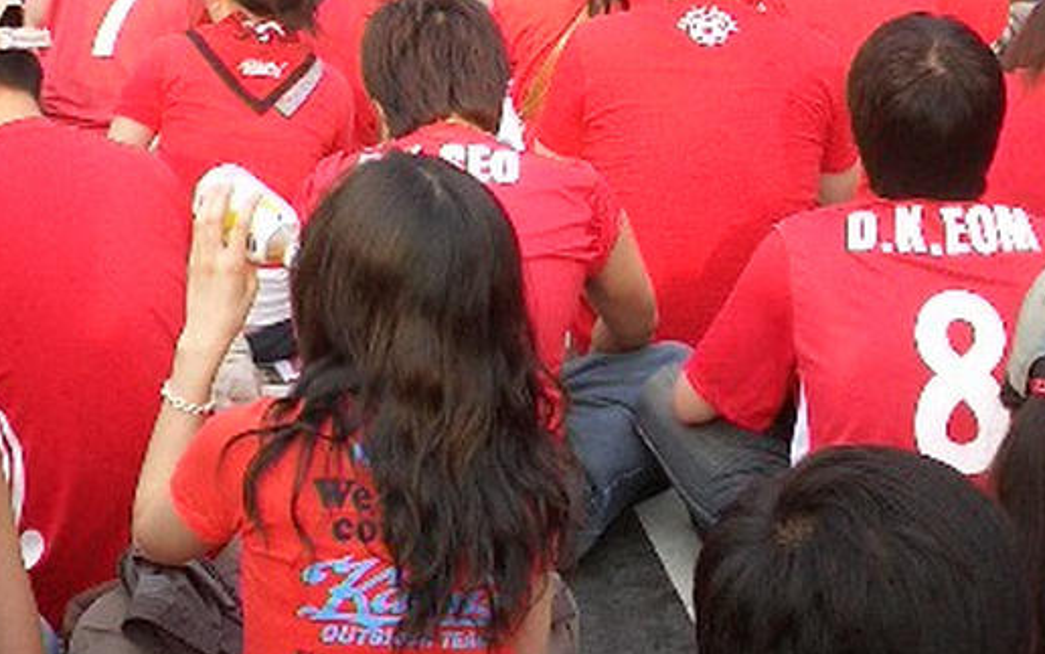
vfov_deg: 17.0
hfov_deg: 27.1
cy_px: 126
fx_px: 2165
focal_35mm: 76
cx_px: 535
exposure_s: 1/200
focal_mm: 5.6
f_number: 3.5
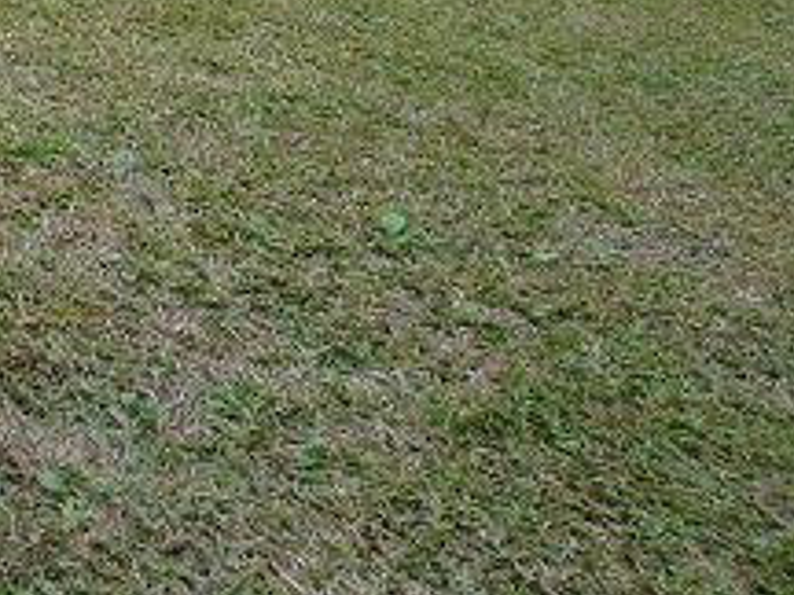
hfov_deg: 22.3
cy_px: -220
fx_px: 1697
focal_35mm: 74
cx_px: -357
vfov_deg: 18.3
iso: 160
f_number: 2.8
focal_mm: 4.4
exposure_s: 1/200
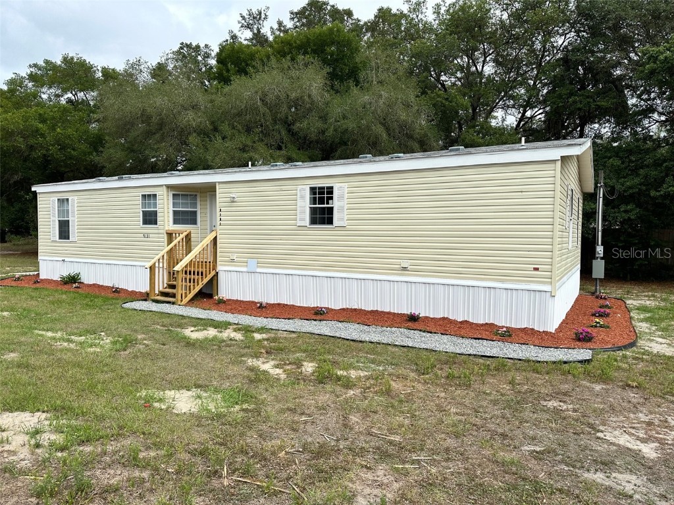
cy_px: 252
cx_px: 337
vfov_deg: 56.8
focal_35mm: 24
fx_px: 467
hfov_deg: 71.6
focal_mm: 6.86
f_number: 1.78
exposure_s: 1/4545
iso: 80
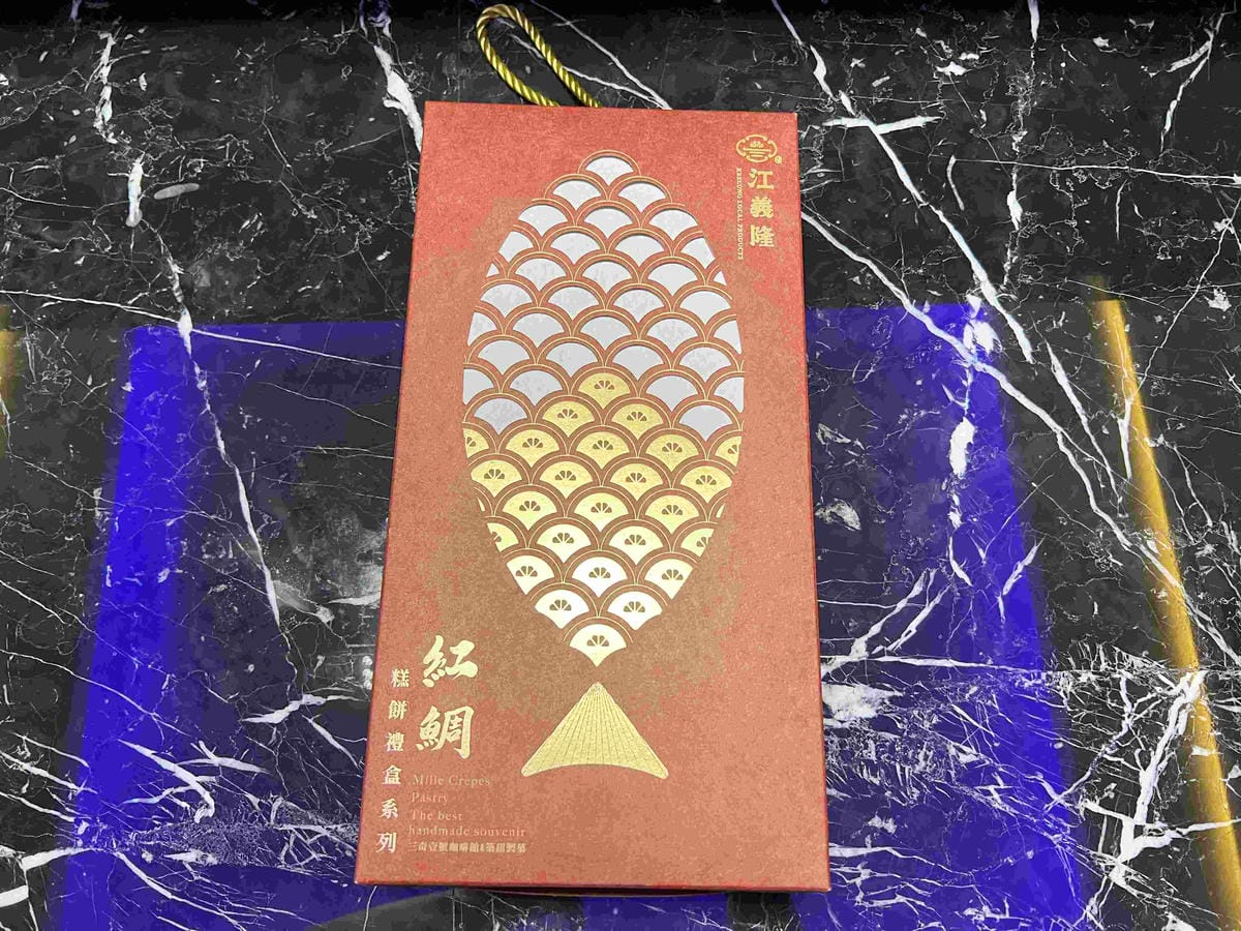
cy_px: 466
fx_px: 932
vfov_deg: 53.1
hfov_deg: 67.3
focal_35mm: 26
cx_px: 620
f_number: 1.5
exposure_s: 1/60
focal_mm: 5.7
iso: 125
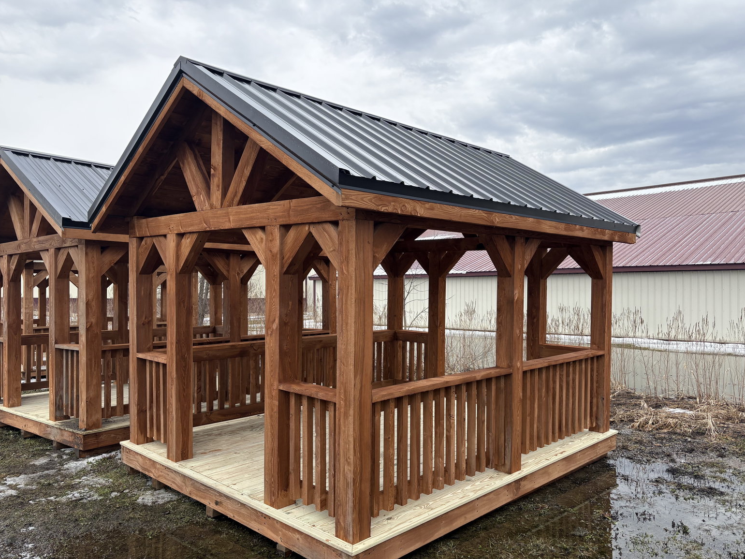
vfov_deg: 51.4
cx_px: 382
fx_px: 581
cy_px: 286
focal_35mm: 27
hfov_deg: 65.3
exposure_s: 1/1117
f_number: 1.6
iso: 50
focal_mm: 5.96
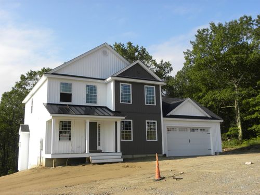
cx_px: 130
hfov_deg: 50.1
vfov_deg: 38.7
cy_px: 98
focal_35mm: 37
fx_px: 278
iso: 64
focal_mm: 6.6
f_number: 5
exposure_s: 1/285
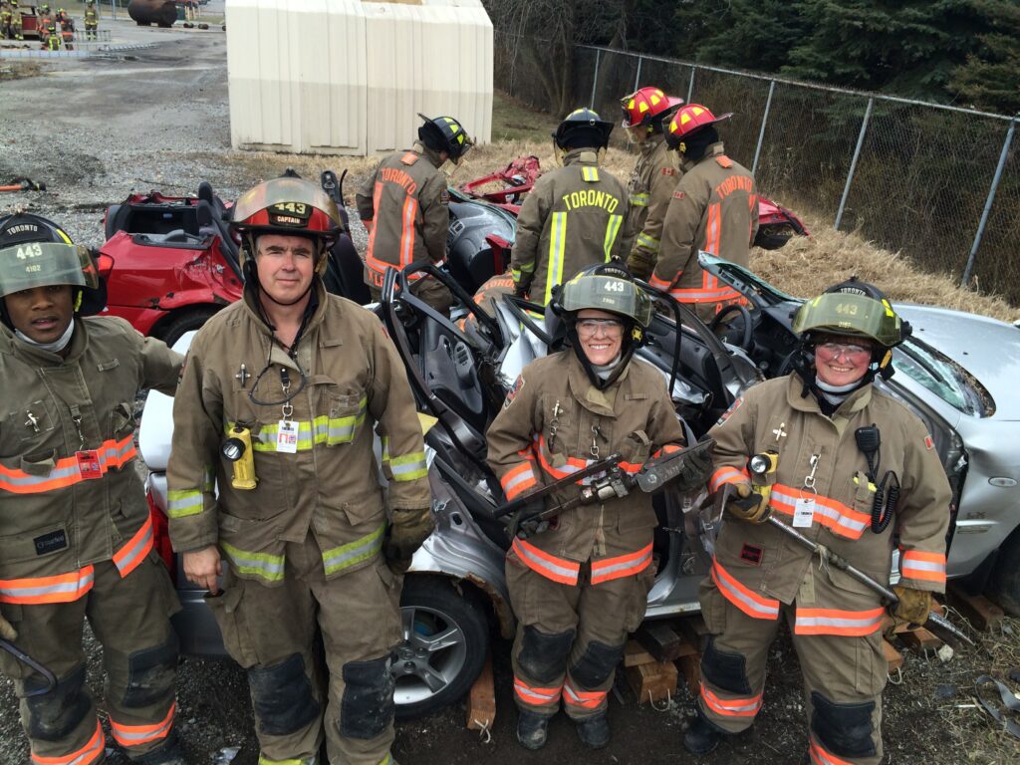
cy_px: 382
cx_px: 510
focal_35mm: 29
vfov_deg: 48.2
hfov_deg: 61.7
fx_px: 855
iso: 32
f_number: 2.2
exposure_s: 1/662
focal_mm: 4.15
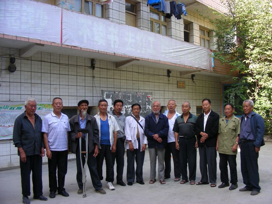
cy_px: 102
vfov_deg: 37.7
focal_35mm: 38
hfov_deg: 49.0
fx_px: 299
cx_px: 136
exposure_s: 1/53.8
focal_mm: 6.3
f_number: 3.5
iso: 50
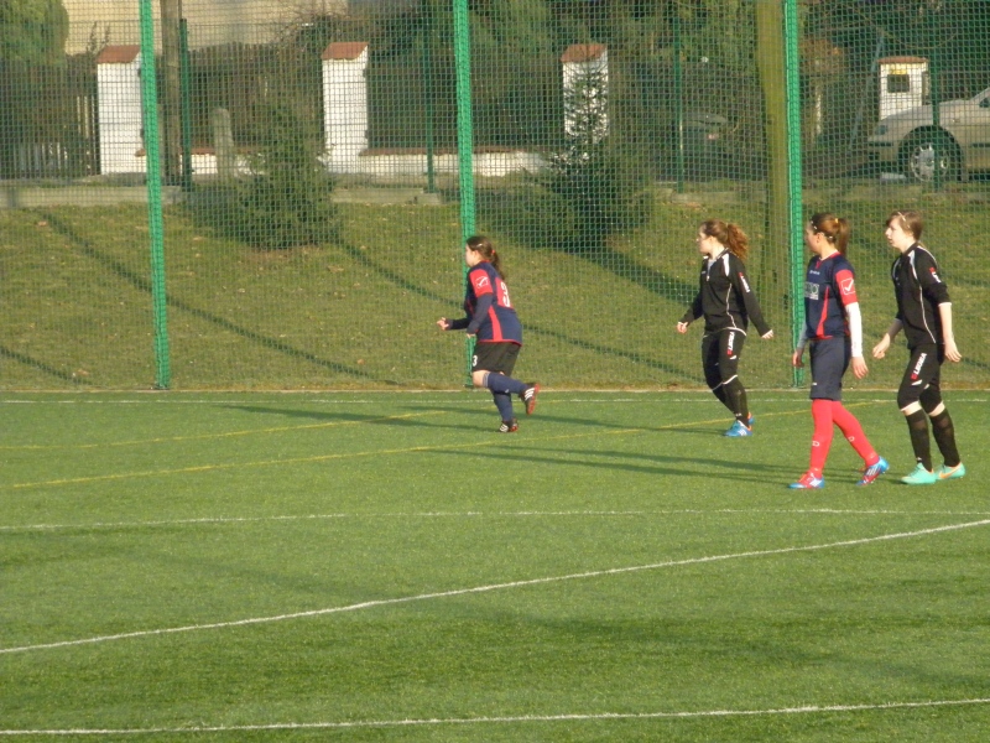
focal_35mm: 229
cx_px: 495
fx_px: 6549
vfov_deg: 6.5
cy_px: 372
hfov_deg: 8.6
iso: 640
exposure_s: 1/800
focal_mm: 41
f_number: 5.4
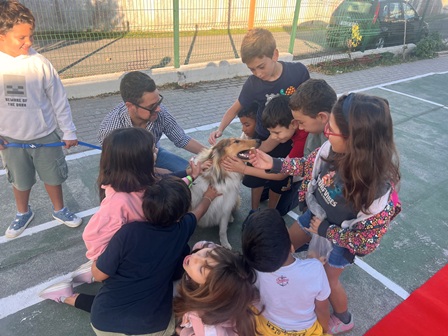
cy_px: 168
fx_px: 336
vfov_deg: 53.1
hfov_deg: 67.3
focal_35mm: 26
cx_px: 224
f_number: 1.5
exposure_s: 1/471
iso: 50
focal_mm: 5.7
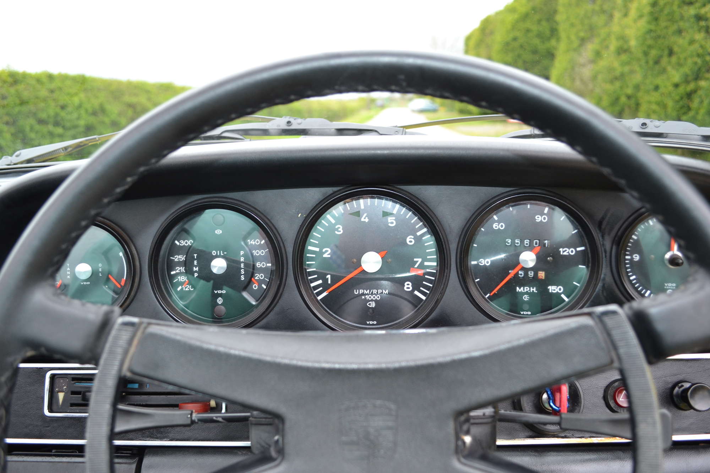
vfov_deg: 43.6
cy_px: 236
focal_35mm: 30
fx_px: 592
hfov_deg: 61.9
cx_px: 355
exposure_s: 1/100
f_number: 4
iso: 400
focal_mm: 20
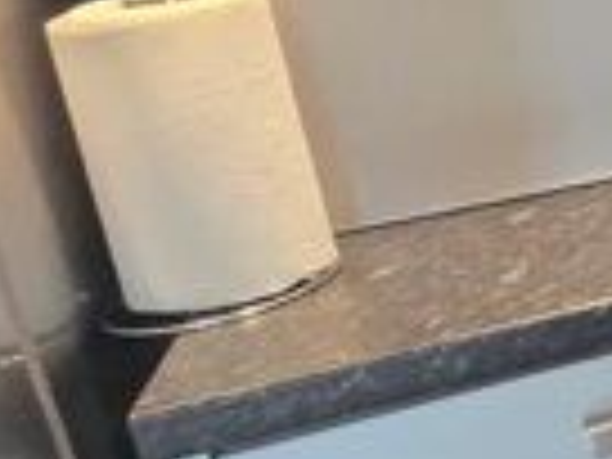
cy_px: -56
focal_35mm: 67
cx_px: 1552
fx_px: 1185
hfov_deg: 14.2
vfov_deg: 20.8
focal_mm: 2.2
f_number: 2.2
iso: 400
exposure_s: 1/50
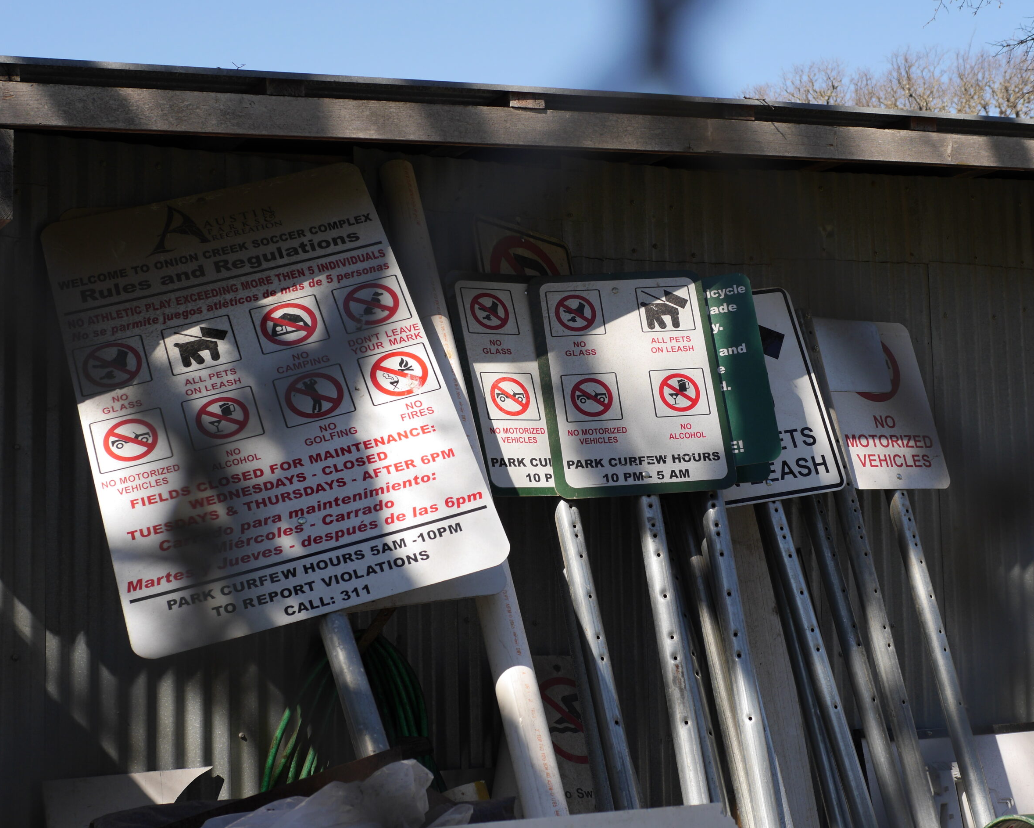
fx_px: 1622
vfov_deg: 28.6
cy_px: 414
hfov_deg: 35.4
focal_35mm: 53
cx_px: 532
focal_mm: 25
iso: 200
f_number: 4
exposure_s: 1/800
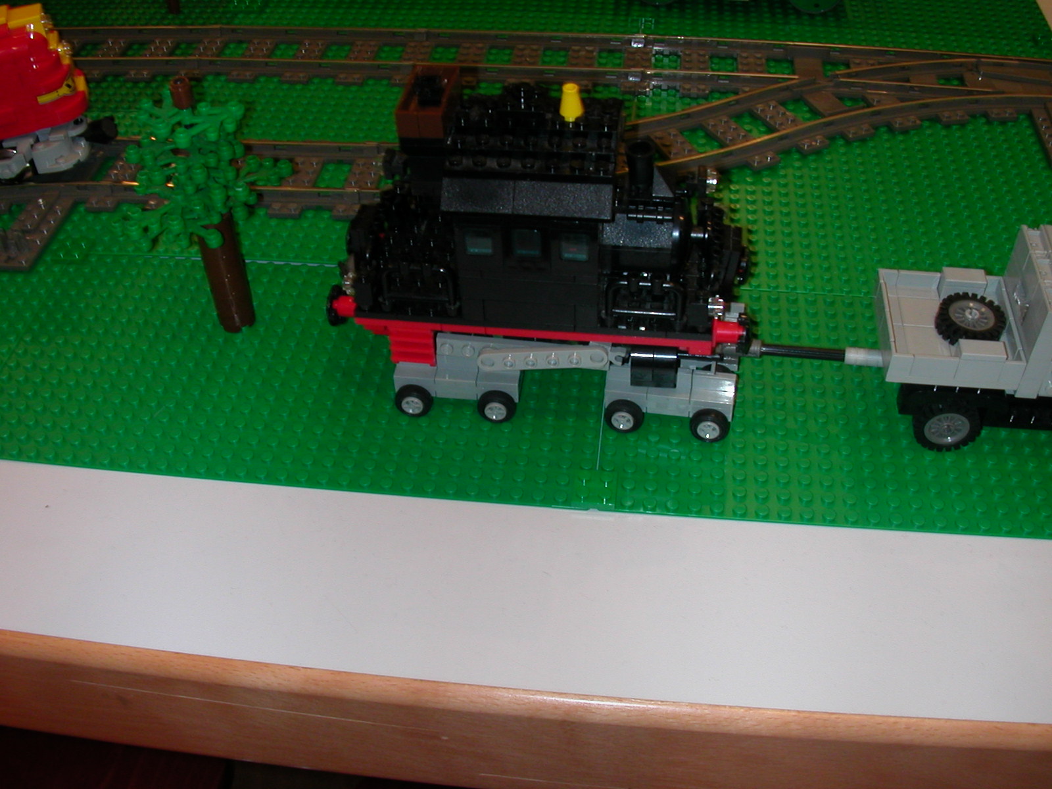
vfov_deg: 38.7
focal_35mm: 37
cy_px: 394
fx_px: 1124
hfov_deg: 50.1
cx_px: 526
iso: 100
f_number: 4.5
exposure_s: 1/30
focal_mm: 5.6
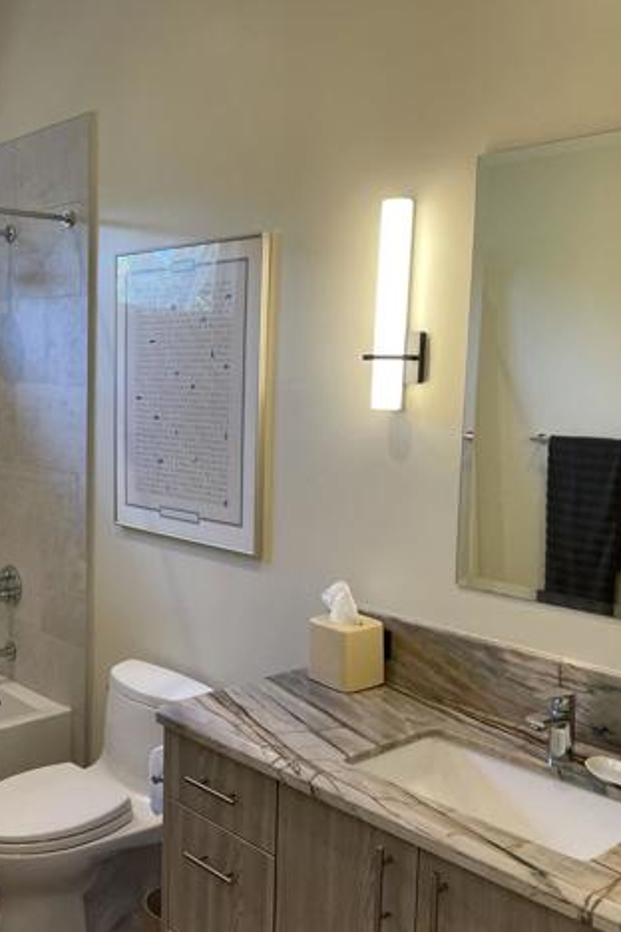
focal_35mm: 37
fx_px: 957
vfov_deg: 51.9
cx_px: 68
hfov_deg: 34.1
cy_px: 472
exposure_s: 1/120
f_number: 1.6
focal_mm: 4.2
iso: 100
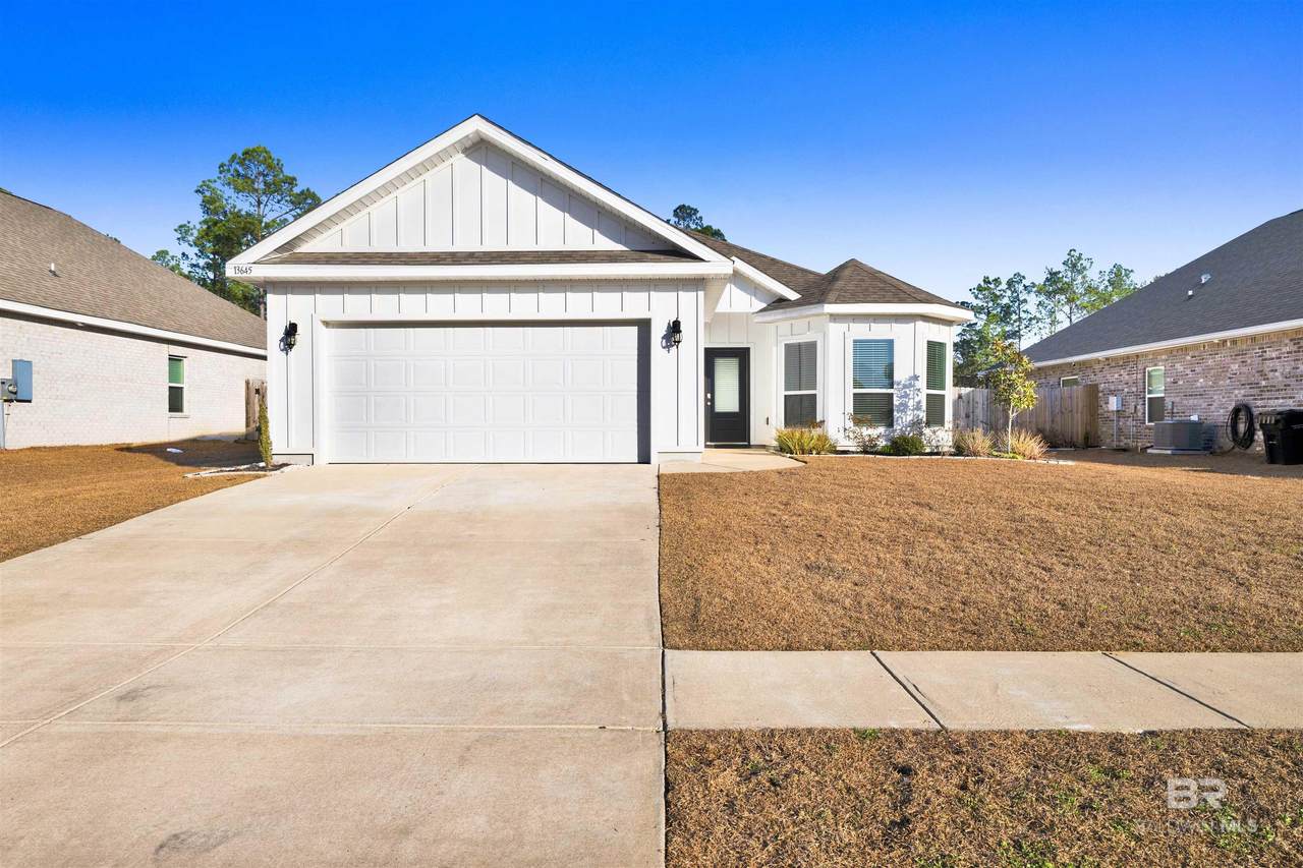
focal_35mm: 22
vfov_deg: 56.1
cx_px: 652
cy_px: 434
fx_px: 814
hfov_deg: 77.3
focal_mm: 22.5
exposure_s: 1/800
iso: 400
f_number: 11
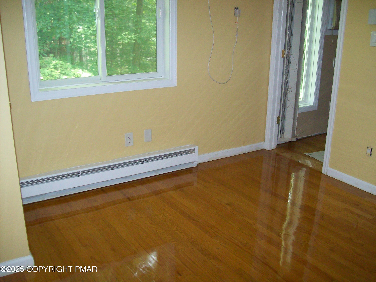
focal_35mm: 36
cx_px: 188
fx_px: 391
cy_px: 141
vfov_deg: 39.7
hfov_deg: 51.4
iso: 200
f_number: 2.7
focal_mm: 6
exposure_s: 1/64
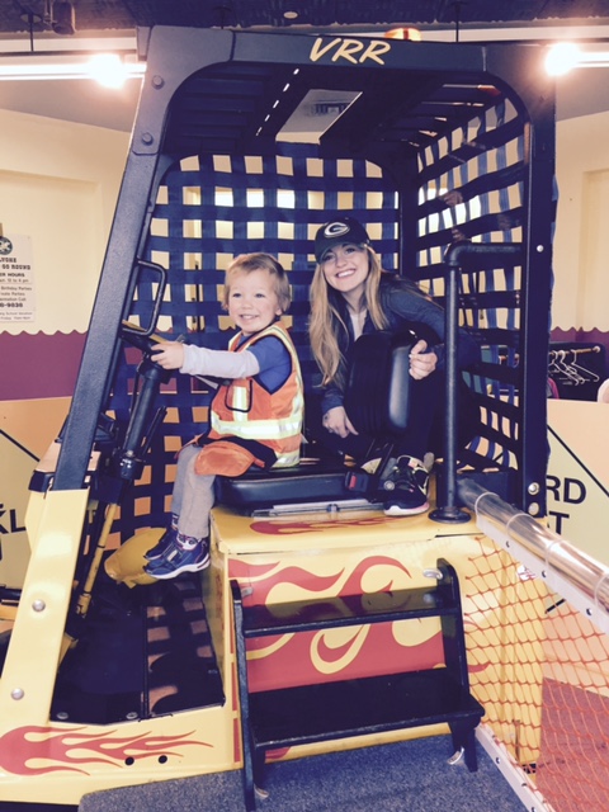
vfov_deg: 61.7
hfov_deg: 48.2
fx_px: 680
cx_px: 304
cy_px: 406
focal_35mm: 29
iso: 125
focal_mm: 4.15
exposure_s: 1/30
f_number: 2.2
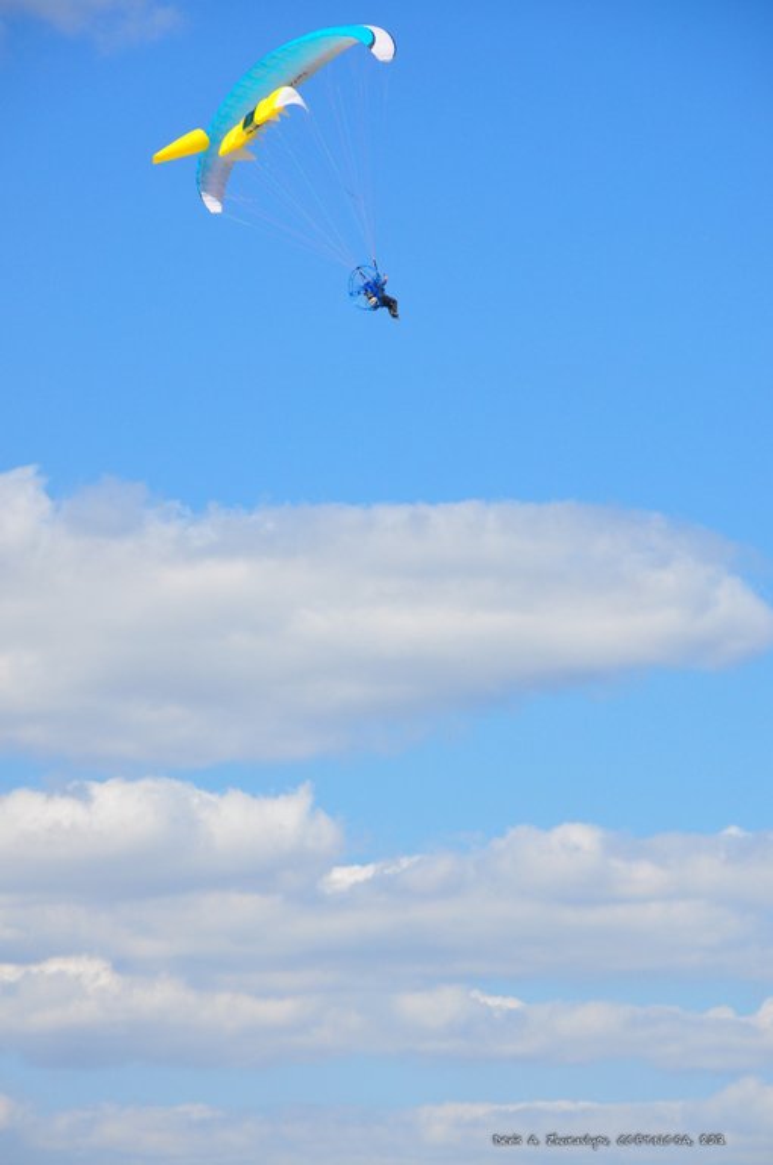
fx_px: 6055
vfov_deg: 11.0
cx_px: 386
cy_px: 582
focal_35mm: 188
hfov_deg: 7.3
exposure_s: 1/160
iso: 200
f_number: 8
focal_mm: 125
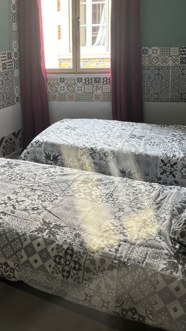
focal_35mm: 43
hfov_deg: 27.3
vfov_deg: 46.5
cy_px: 106
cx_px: 48
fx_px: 377
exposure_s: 1/121
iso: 80
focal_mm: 5.96
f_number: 1.6
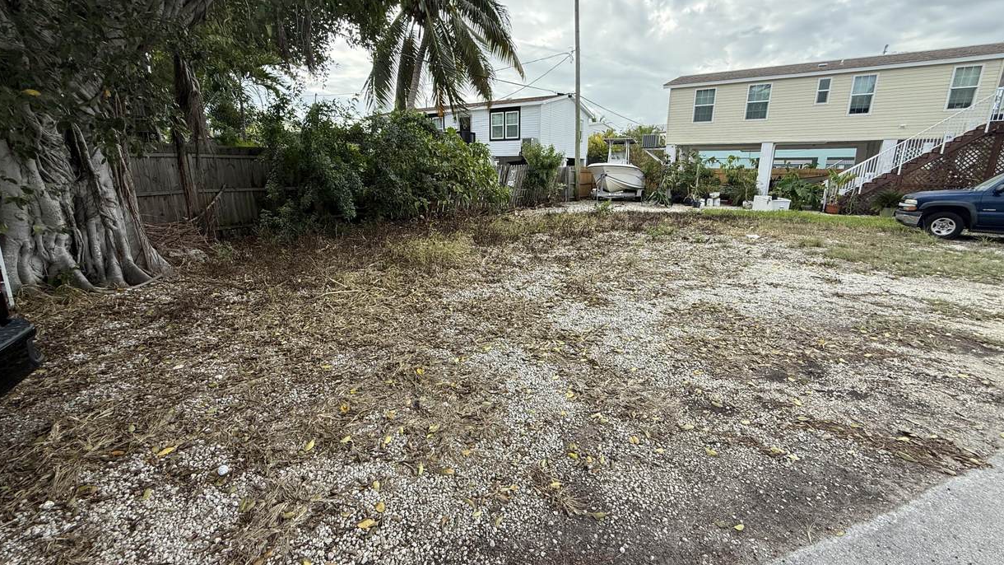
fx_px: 426
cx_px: 509
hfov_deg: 99.4
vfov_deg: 67.1
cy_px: 275
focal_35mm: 16
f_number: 2.2
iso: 64
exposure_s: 1/531
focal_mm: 2.22
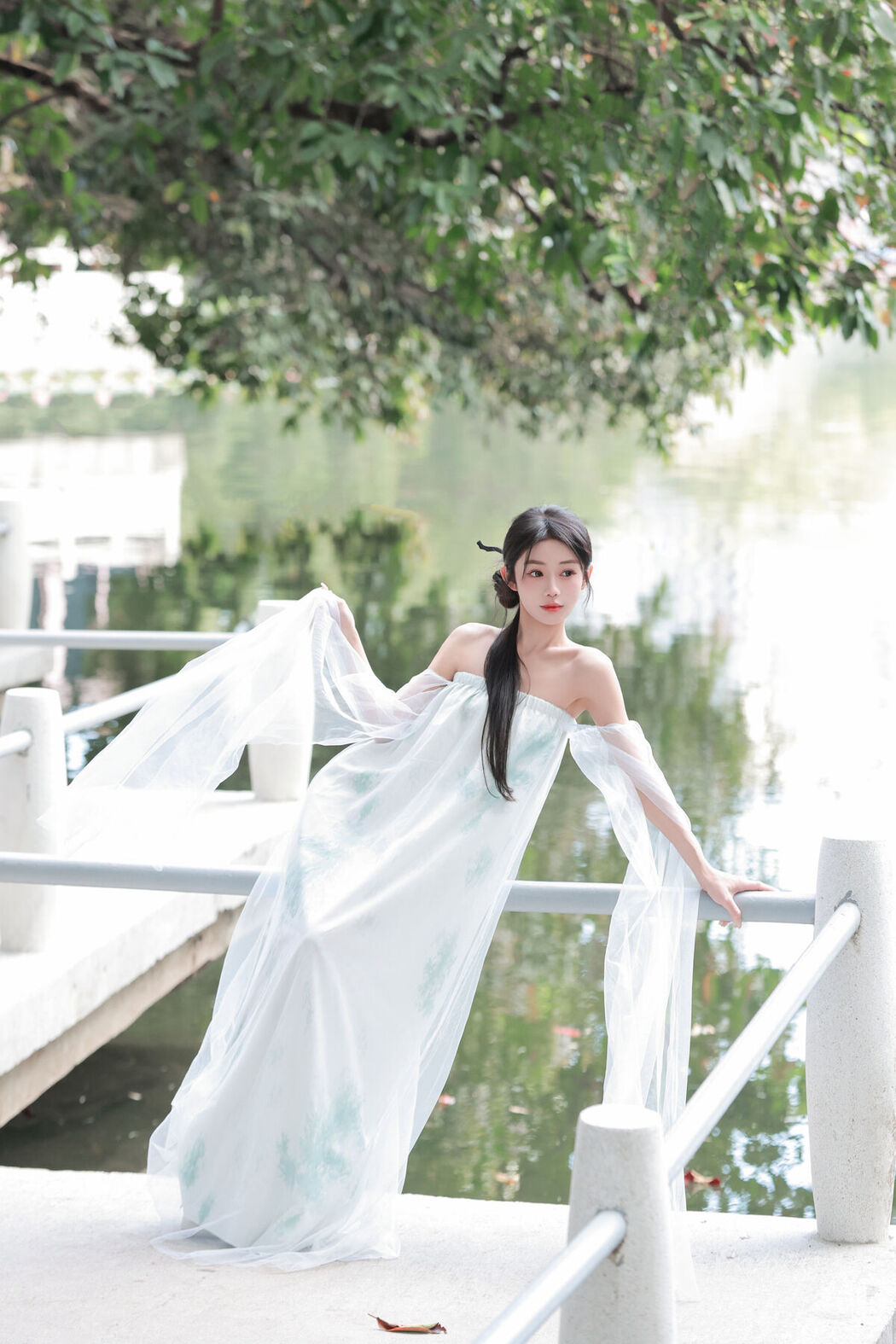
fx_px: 5002
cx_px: 448
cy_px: 672
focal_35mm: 134
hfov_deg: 10.2
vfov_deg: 15.3
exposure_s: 1/400
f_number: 5
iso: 1600
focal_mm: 135
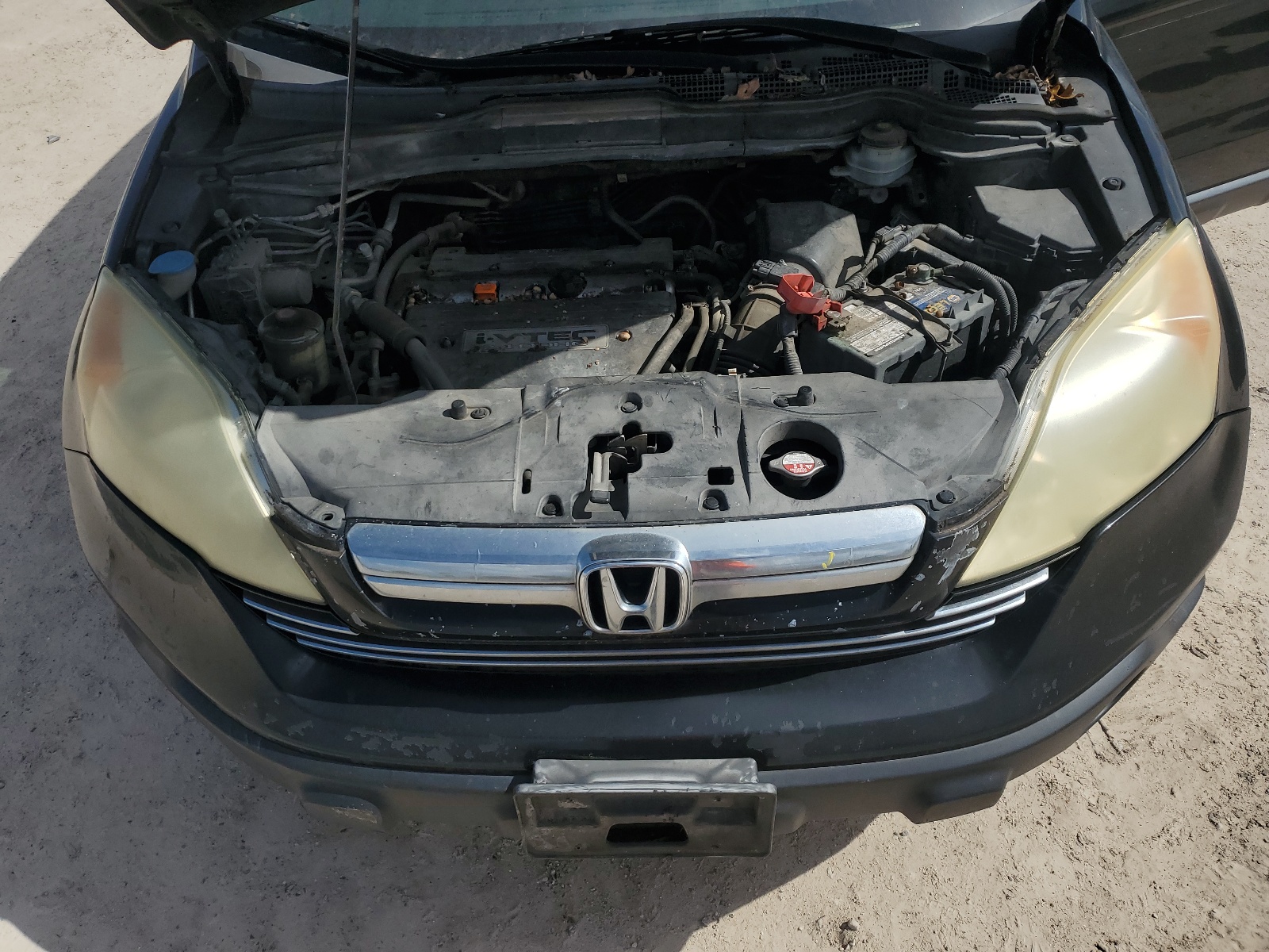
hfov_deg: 67.3
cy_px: 476
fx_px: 953
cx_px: 634
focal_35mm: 26
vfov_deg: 53.1
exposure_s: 1/10000
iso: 50
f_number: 1.5
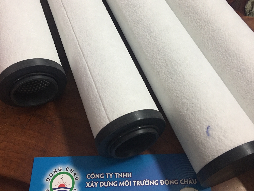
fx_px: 286
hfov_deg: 47.9
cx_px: 129
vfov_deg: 36.6
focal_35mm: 39
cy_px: 71
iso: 100
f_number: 2.2
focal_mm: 4.15
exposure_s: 1/17
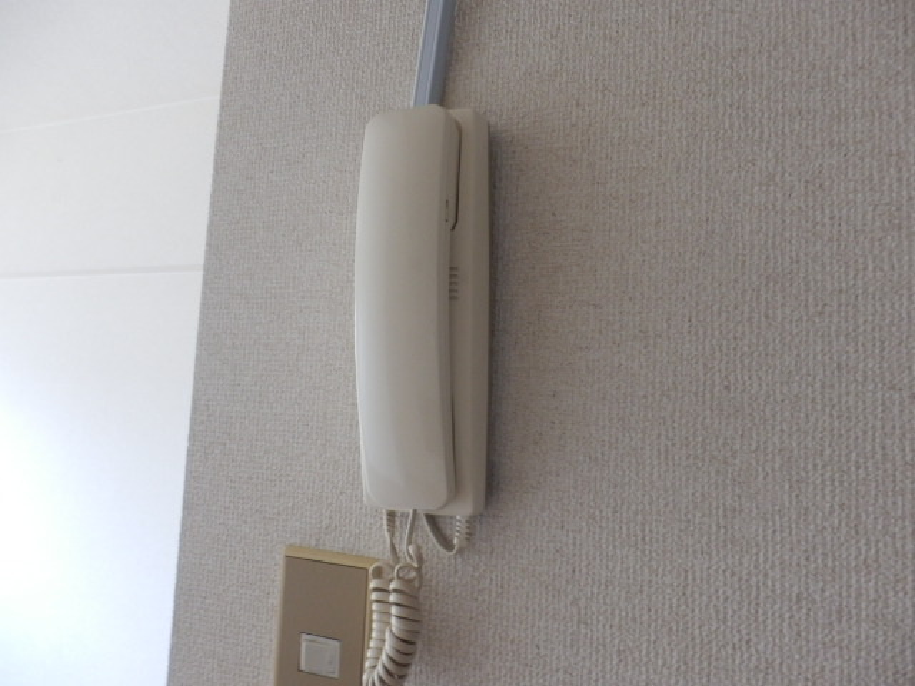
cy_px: 343
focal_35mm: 24
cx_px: 458
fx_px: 634
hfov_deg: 71.6
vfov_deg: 56.8
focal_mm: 4.2
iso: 250
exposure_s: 1/30
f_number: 3
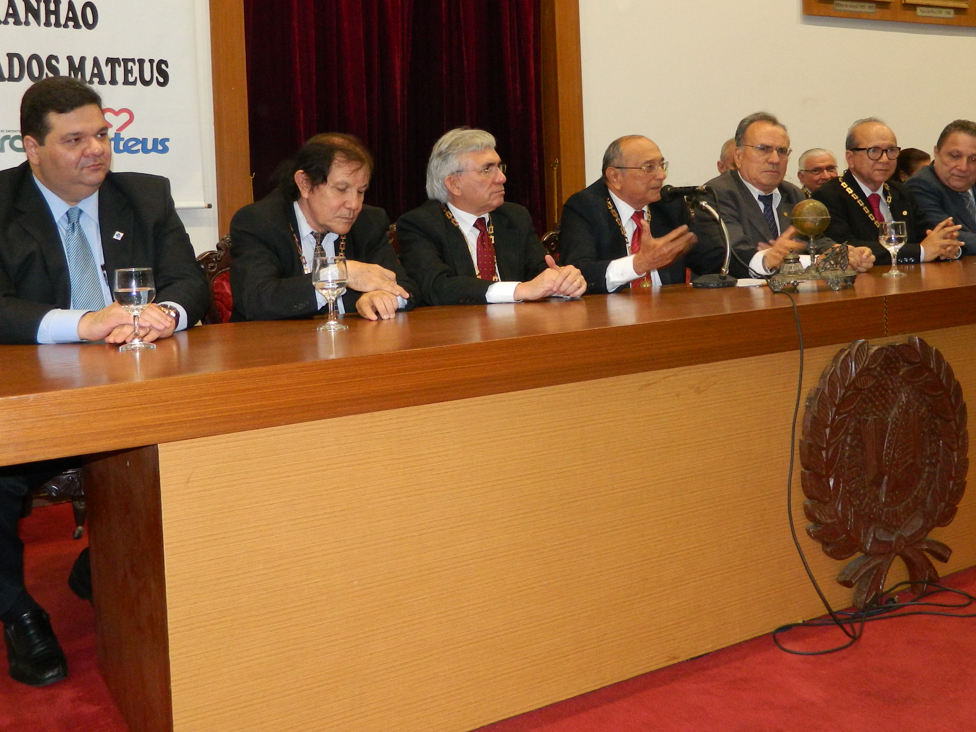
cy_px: 235
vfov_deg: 38.2
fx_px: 1043
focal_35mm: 37
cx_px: 507
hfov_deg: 50.1
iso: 200
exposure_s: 1/30
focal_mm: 4.5
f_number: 3.1
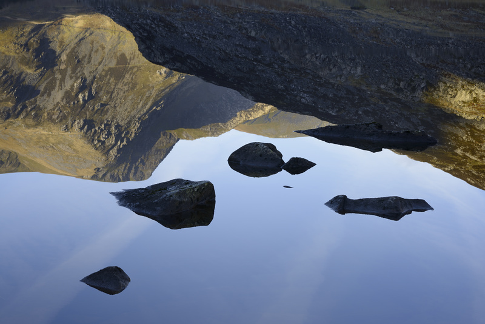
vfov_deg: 16.1
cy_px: 162
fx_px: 1145
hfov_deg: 23.9
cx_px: 242
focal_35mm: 85
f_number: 11
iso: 100
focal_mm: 85
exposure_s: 1/30
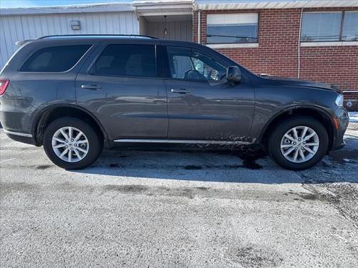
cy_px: 134
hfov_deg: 71.6
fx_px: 248
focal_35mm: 24
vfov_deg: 56.8
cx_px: 179
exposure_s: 1/3021
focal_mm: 6.76
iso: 80
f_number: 1.78
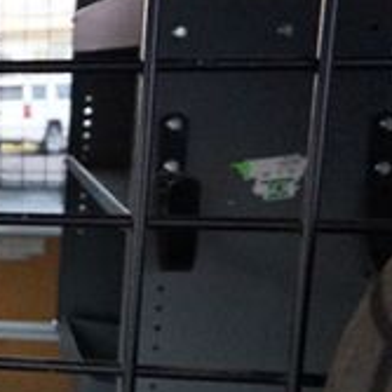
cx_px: -279
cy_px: 286
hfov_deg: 18.3
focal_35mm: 78
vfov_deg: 22.0
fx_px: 999
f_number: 3.5
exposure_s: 1/60
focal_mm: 16
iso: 3200
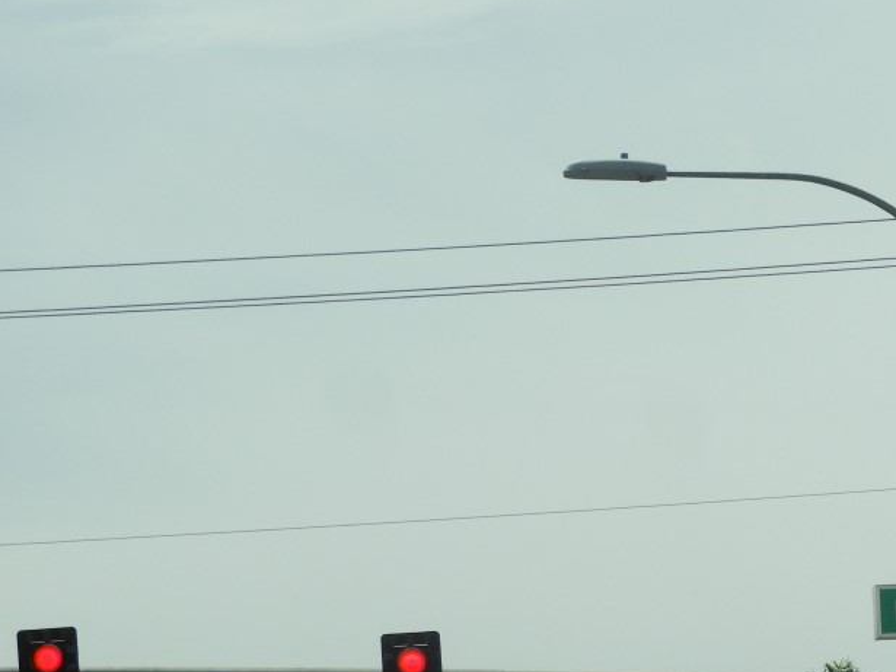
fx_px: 6366
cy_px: 523
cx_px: 1024
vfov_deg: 6.0
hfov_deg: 8.0
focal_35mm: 246
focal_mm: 18.8
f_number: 4.8
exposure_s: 1/1250
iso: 100
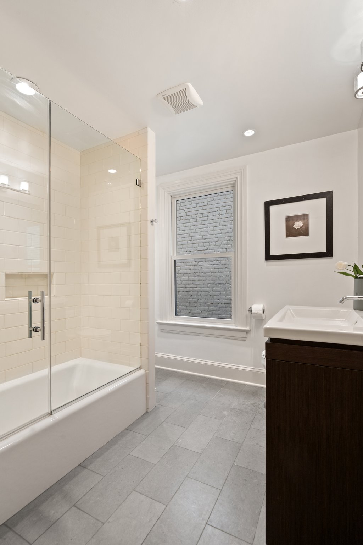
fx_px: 242
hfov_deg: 73.7
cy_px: 272
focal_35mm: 16
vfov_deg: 96.7
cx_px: 182
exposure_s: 1/8
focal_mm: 16
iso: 500
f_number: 10
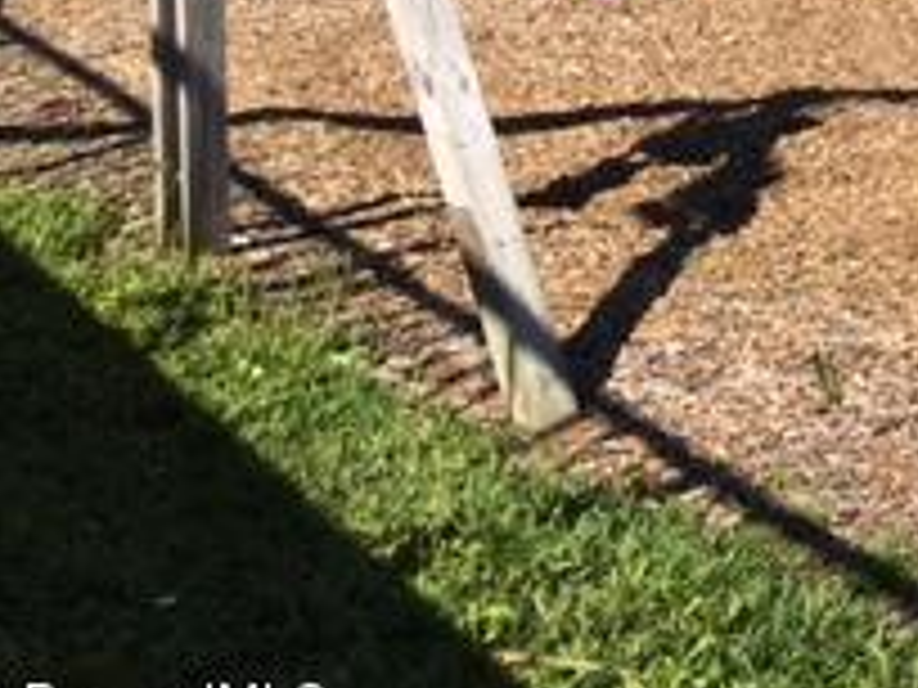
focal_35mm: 91
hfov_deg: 18.6
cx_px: 1436
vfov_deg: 15.2
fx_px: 2413
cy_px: -283
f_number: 2.2
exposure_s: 1/1603
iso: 25
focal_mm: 4.15
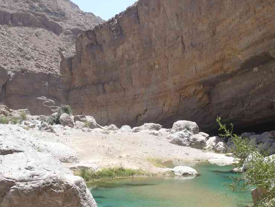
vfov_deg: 27.0
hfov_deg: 35.5
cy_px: 124
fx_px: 429
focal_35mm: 54
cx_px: 153
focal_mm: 5.8
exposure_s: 1/160
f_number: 8
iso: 100
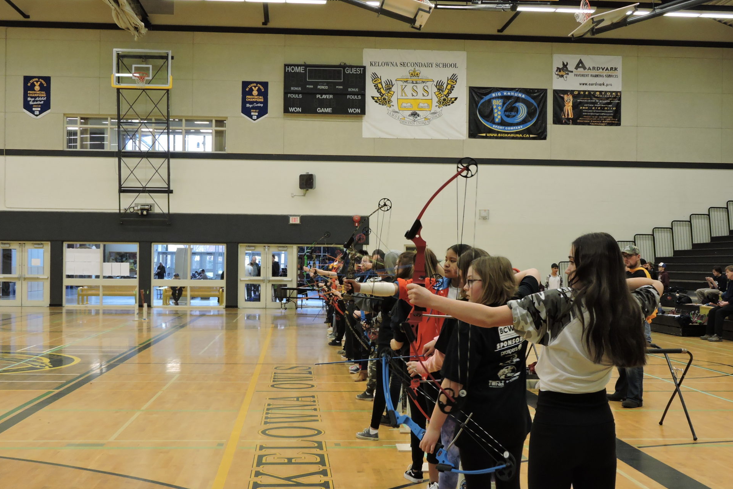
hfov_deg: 41.9
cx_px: 367
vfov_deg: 28.6
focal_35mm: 47
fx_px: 957
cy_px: 268
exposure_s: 1/30
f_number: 4
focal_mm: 8.1
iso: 360
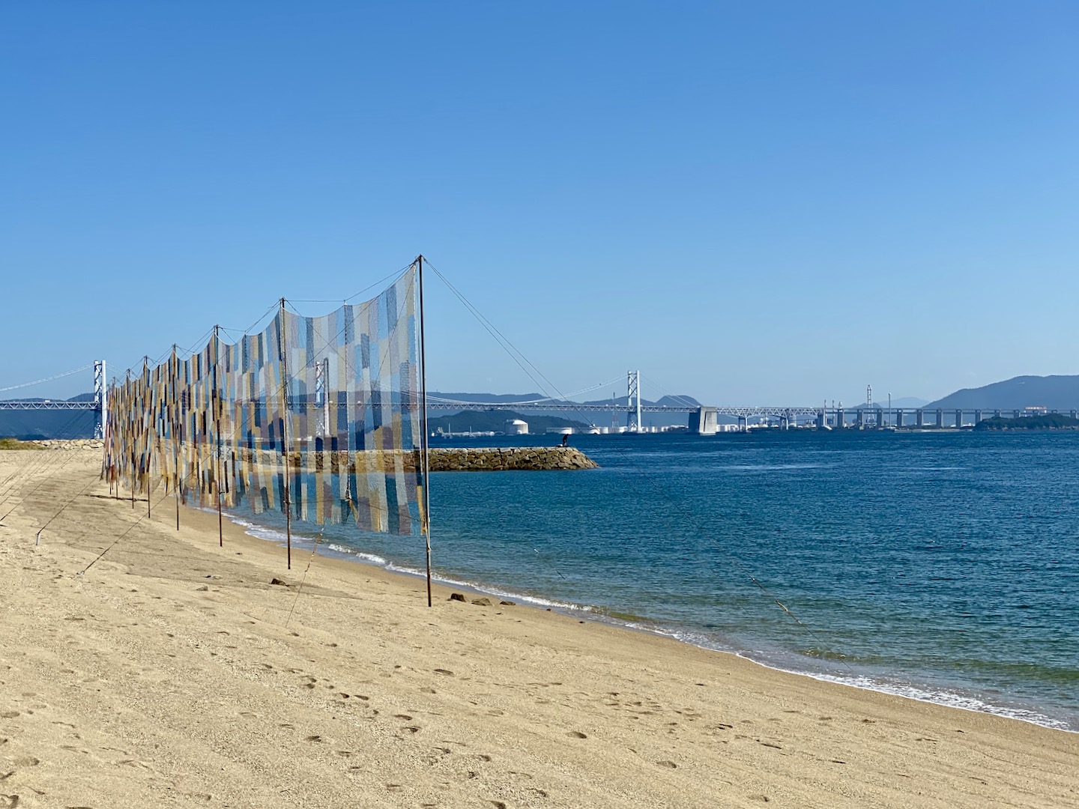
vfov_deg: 28.0
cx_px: 540
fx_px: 1621
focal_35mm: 52
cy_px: 404
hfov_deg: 36.8
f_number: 2
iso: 20
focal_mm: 6
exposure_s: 1/2660
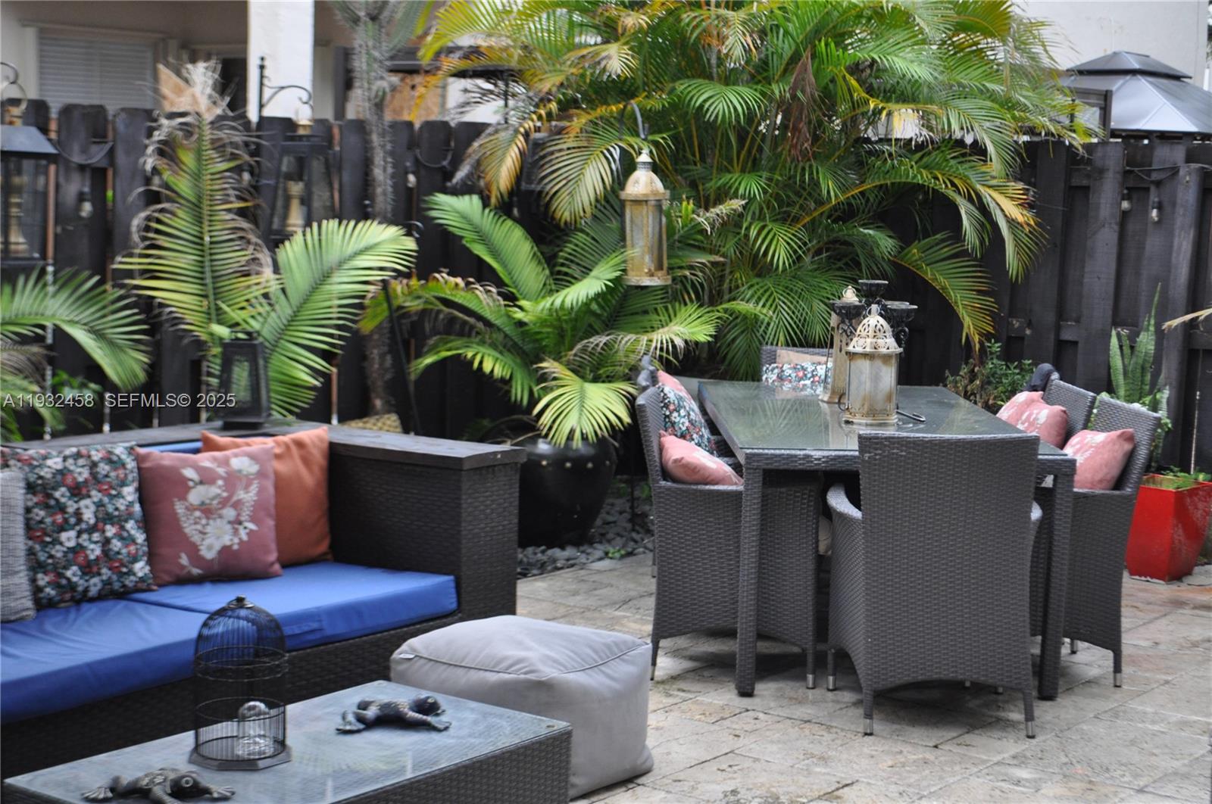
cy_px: 402
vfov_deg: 22.6
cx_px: 606
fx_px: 2017
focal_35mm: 60
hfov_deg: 33.4
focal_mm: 40
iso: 800
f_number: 5.6
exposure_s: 1/125
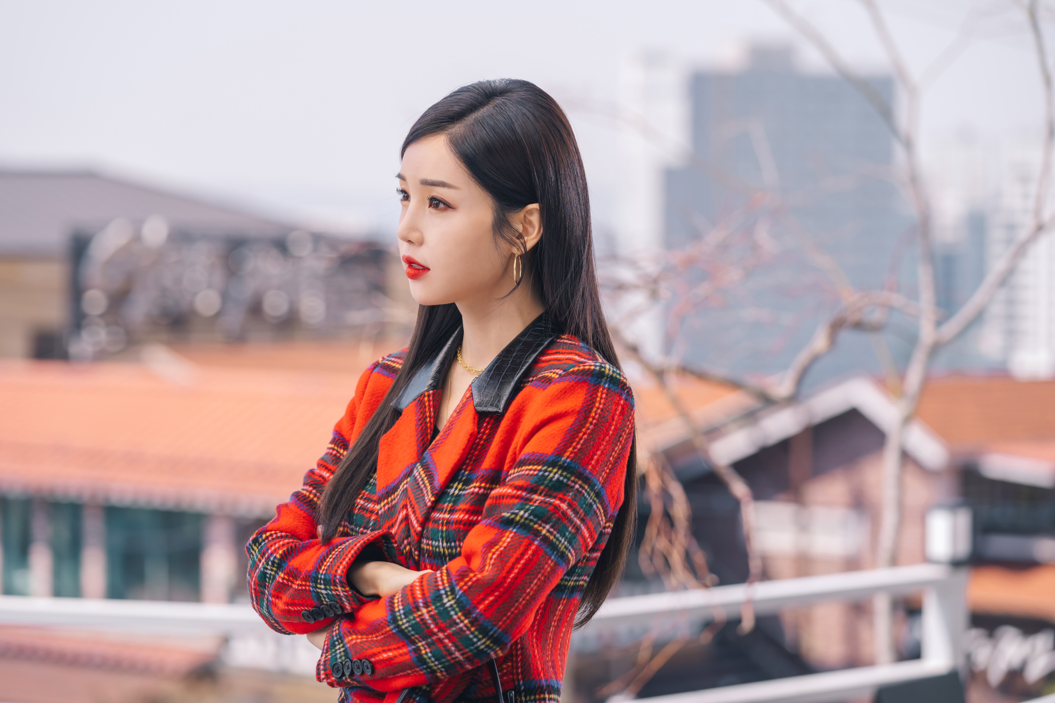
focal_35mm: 118
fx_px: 3458
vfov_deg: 11.6
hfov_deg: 17.3
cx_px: 528
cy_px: 352
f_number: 4
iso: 100
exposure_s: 1/500
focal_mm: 118
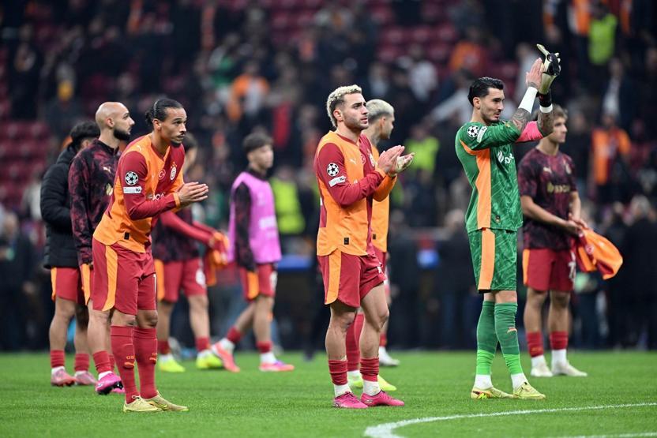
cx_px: 328
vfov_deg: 3.4
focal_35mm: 400
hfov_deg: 5.2
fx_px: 7301
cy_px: 219
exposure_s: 1/1600
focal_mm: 400
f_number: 2.8
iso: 2000
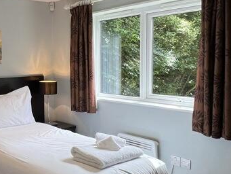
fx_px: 260
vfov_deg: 36.8
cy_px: 82
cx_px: 35
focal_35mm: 39
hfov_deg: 44.6
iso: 50
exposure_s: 1/100
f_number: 1.8
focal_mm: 1.57
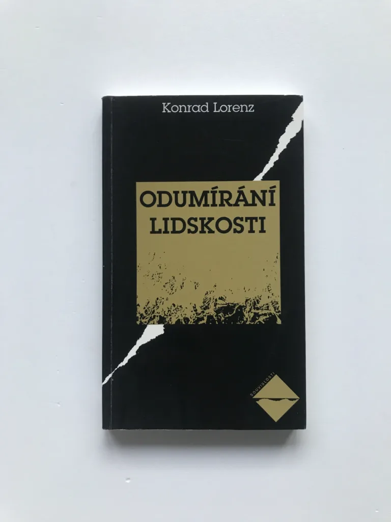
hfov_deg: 49.7
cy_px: 261
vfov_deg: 63.4
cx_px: 196
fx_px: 422
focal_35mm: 28
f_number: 1.8
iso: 64
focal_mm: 3.99
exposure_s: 1/17
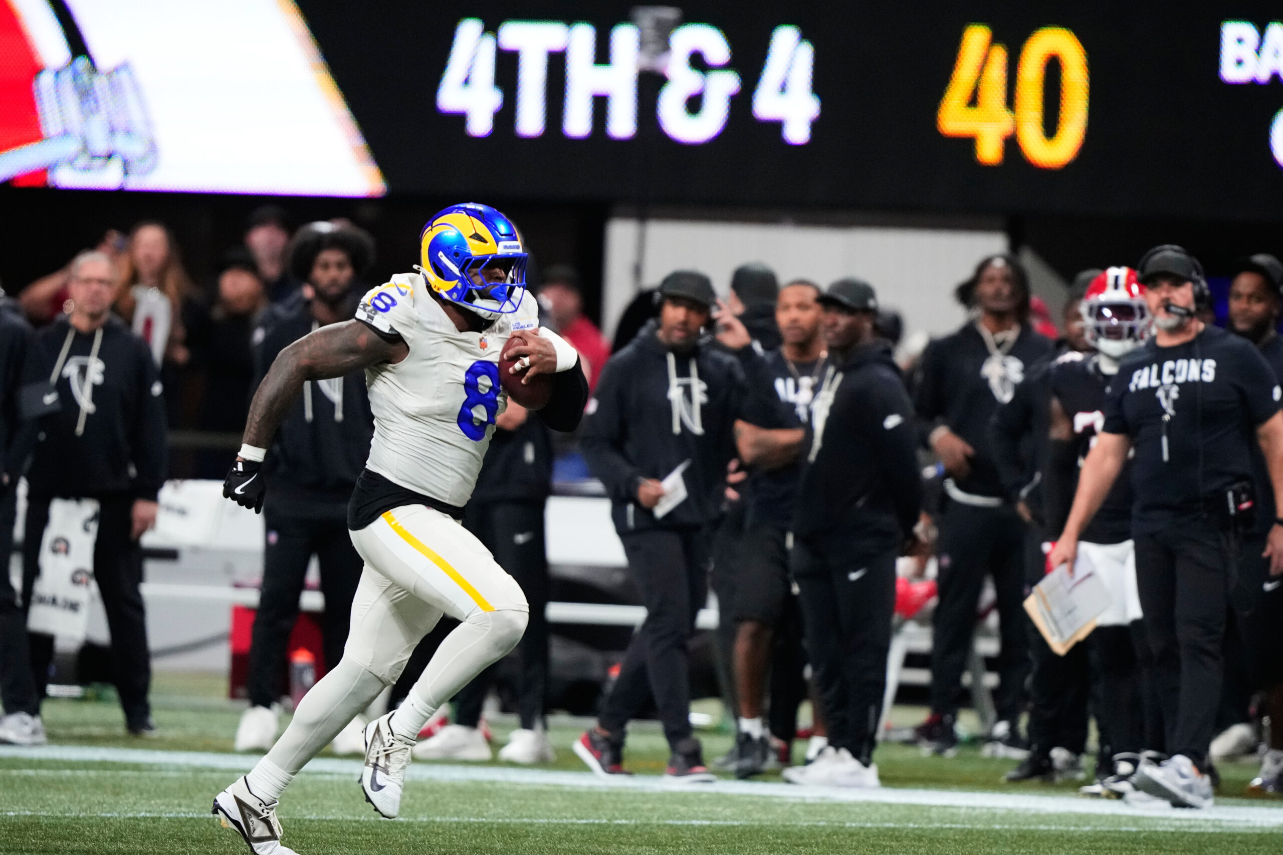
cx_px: 642
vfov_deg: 2.3
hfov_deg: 3.4
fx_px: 21383
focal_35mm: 600
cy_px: 428
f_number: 2.8
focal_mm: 400
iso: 3200
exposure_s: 1/2500
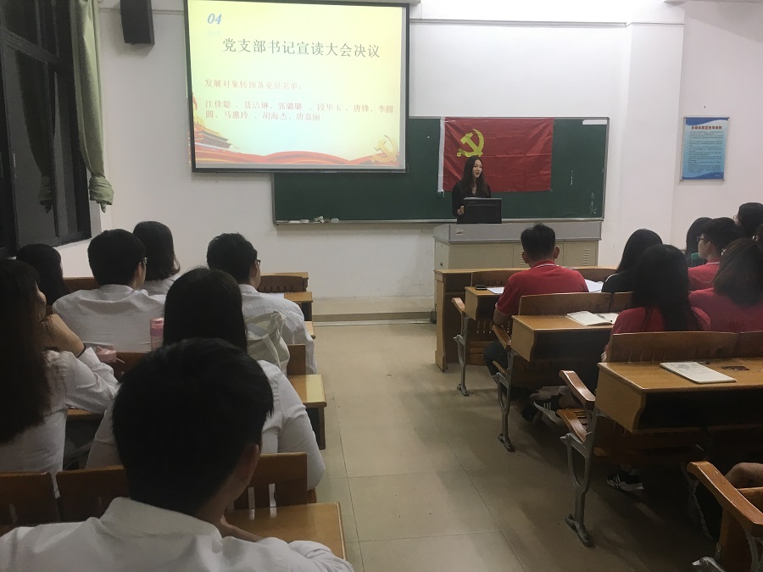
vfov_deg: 48.2
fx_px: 639
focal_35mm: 29
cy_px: 286
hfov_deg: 61.7
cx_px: 382
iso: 64
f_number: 2.2
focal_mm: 4.15
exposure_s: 1/33
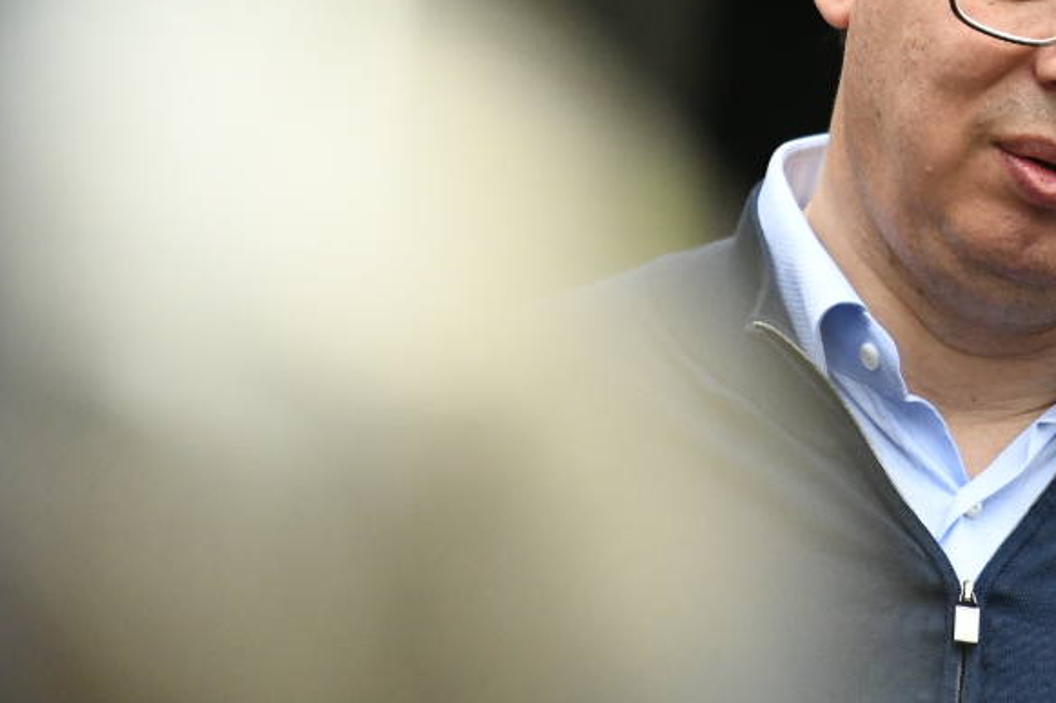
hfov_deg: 3.7
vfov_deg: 2.5
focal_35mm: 558
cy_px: 73
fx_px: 16362
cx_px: 1121
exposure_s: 1/8000
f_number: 2.8
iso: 2500
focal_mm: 200
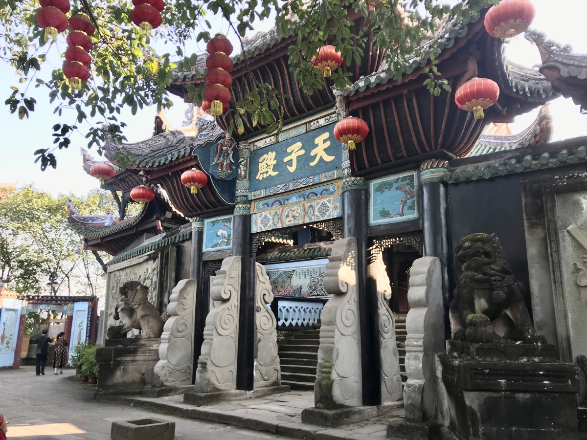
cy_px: 220
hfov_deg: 63.4
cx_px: 294
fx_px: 475
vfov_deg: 49.7
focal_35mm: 28
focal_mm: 3.99
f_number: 1.8
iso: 20
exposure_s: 1/123
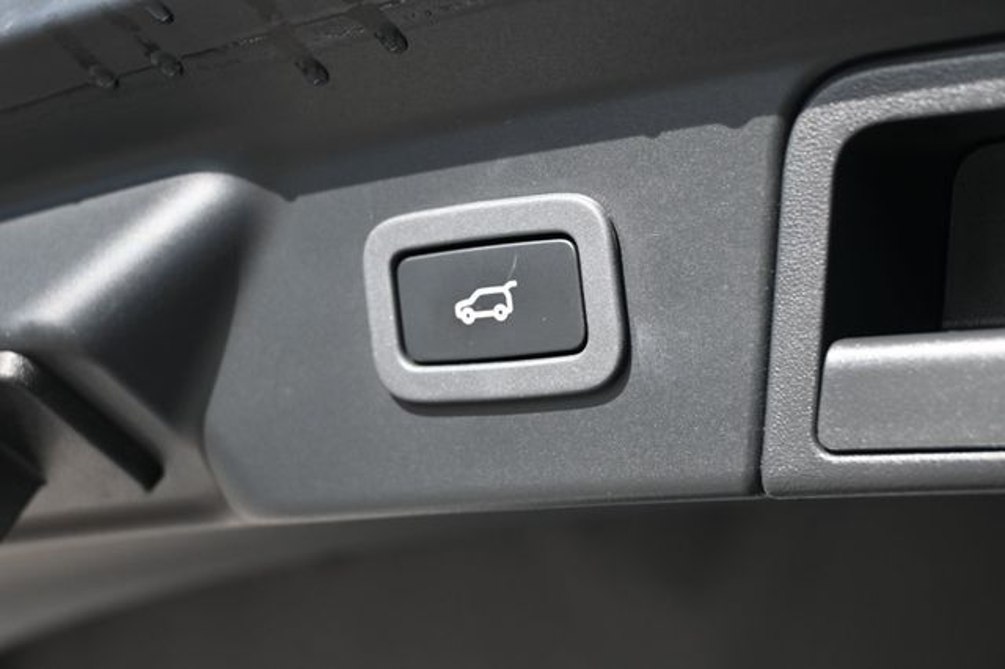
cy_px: 334
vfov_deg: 24.4
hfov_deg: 36.0
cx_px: 502
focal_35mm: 56
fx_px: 1549
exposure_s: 1/160
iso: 400
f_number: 5.3
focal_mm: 37
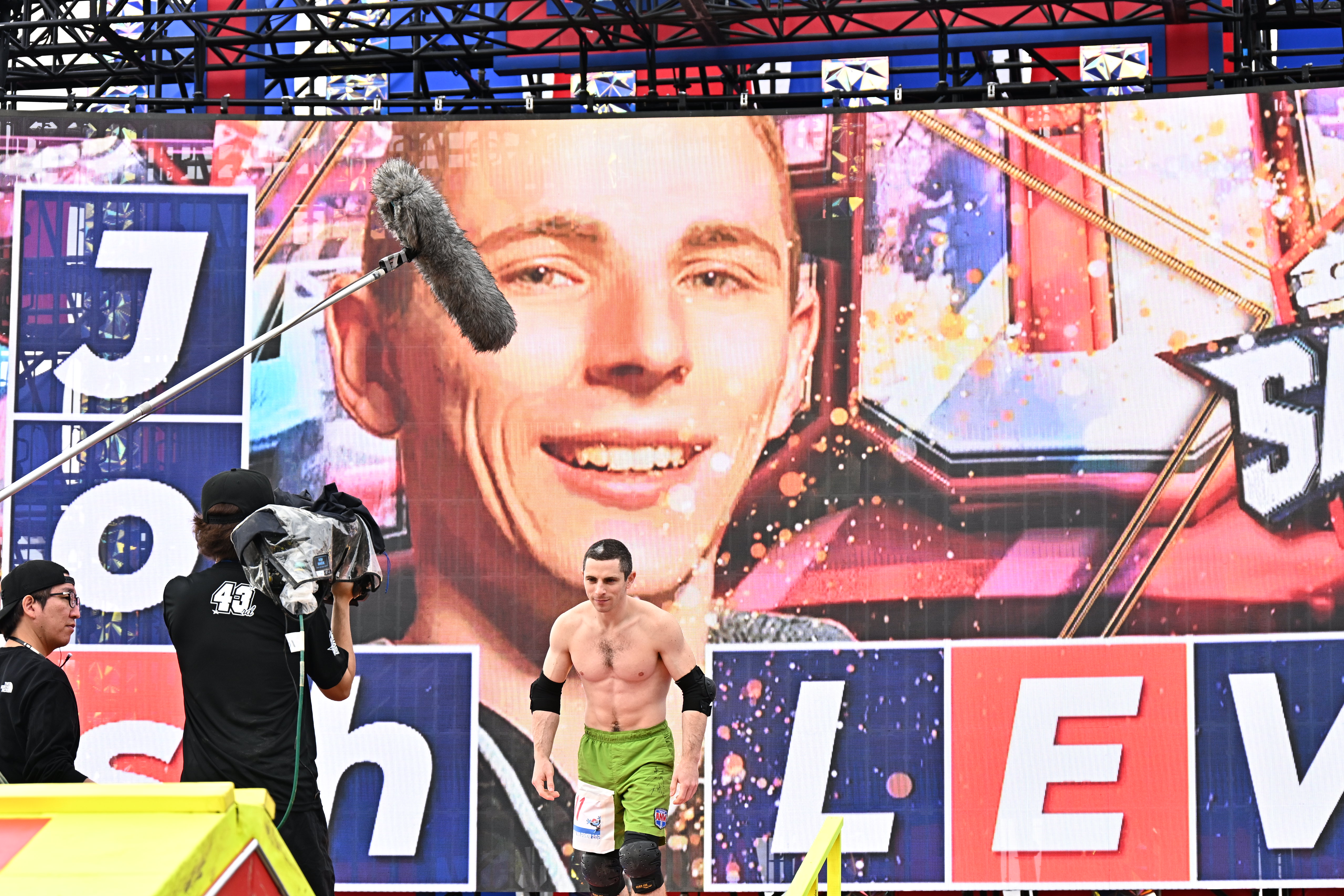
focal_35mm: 93
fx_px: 3472
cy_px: 520
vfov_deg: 14.7
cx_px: 753
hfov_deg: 21.9
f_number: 6
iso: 400
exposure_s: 1/400
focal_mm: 77
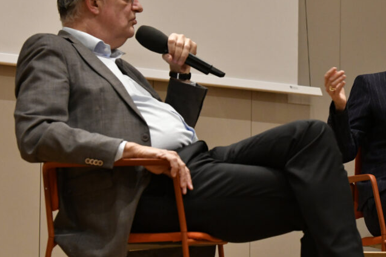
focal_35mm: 188
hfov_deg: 10.9
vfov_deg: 7.3
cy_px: 122
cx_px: 304
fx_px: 2016
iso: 3200
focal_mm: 78
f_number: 4
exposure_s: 1/320
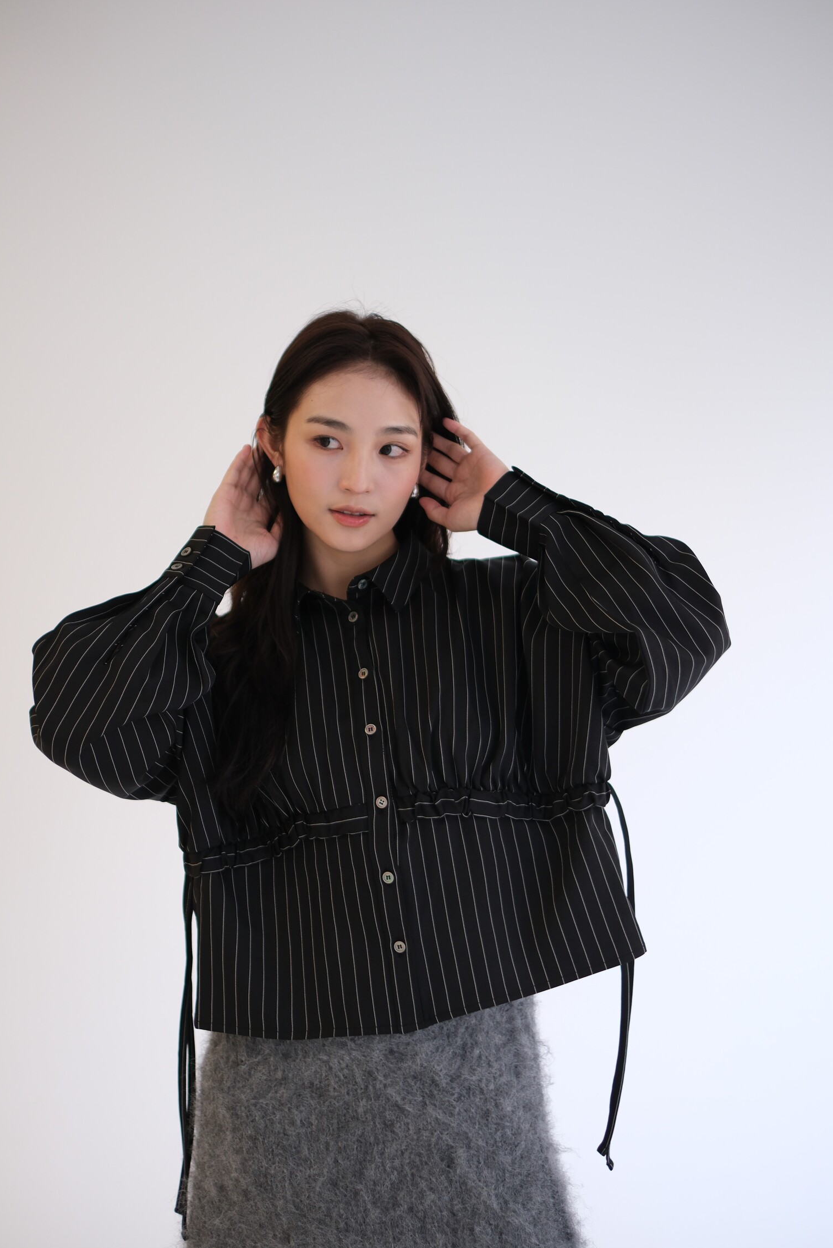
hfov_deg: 36.0
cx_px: 424
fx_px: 1284
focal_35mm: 37
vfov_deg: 51.9
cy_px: 649
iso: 250
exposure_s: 1/250
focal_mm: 23
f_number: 1.4
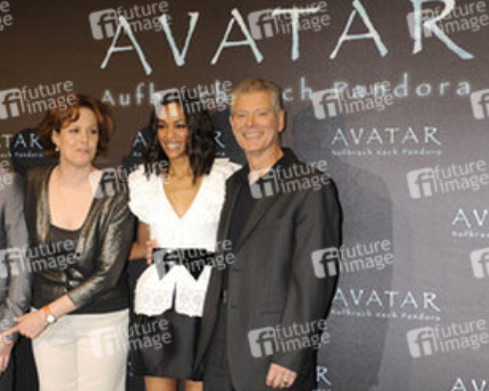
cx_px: 152
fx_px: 1114
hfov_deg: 24.6
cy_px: 219
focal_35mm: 77
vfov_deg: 19.9
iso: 400
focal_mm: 56
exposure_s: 1/160
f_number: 5.6
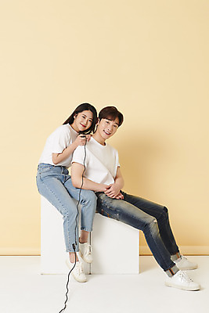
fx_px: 452
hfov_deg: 26.0
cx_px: 104
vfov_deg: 38.2
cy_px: 156
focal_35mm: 52
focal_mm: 52
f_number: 13
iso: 100
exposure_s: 1/125
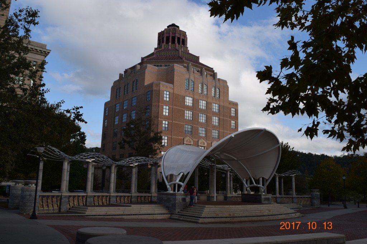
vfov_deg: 41.7
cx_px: 184
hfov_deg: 59.5
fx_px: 321
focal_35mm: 32
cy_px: 122
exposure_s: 1/320
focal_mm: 21
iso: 200
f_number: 9
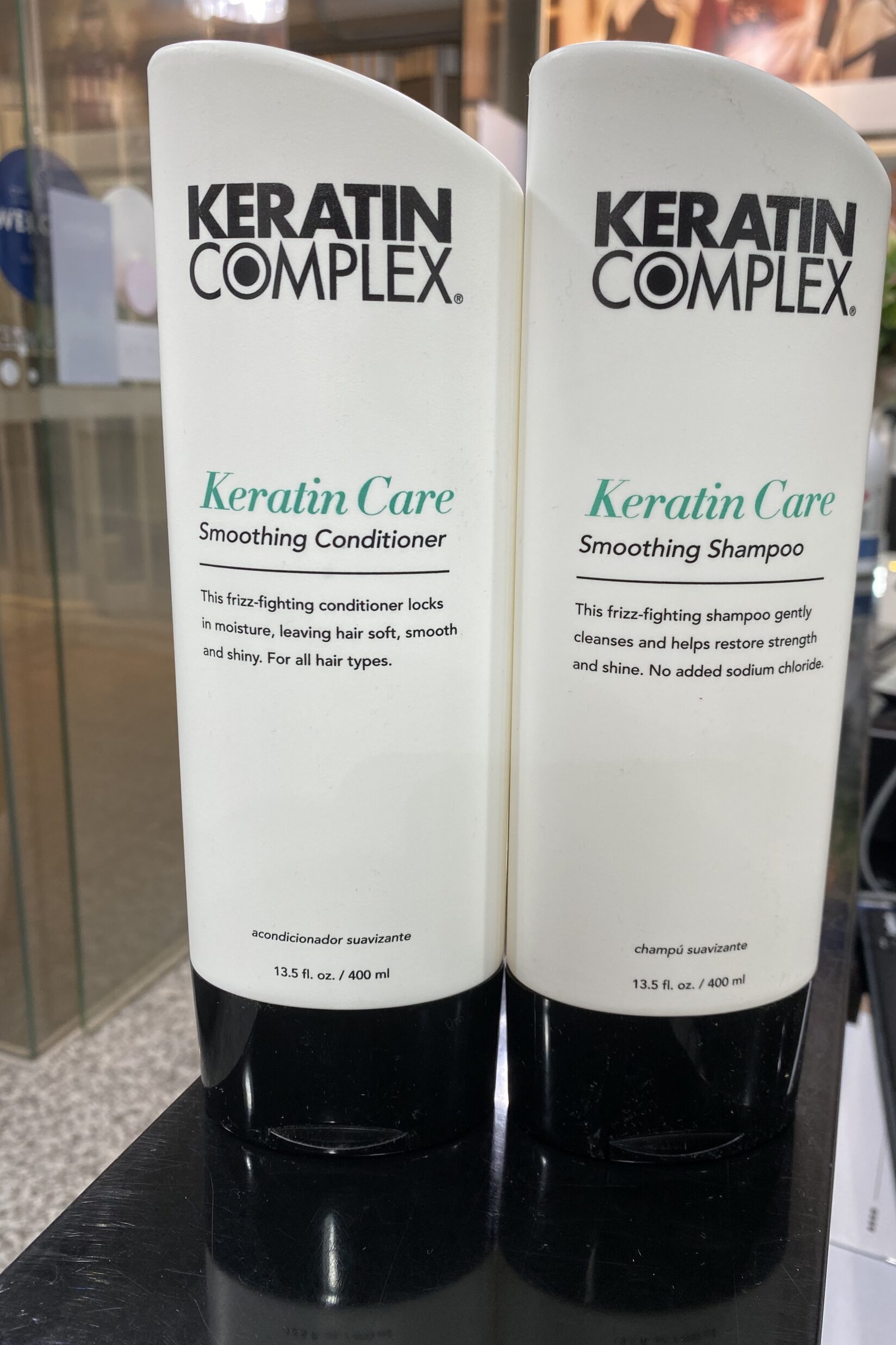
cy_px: 651
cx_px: 478
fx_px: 1045
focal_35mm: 28
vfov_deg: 65.5
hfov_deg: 46.4
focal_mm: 4.25
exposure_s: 1/100
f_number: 1.8
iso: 64
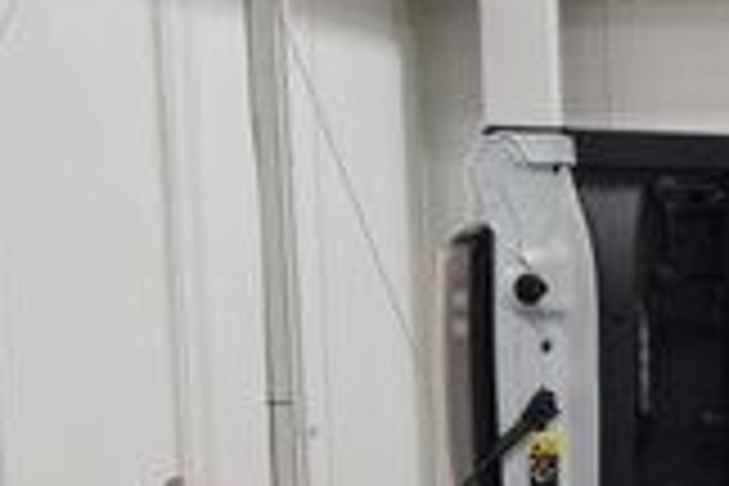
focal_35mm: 142
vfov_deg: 9.4
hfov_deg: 13.0
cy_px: 767
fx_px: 2875
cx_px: 1323
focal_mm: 24
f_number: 6.3
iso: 400
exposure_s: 1/15
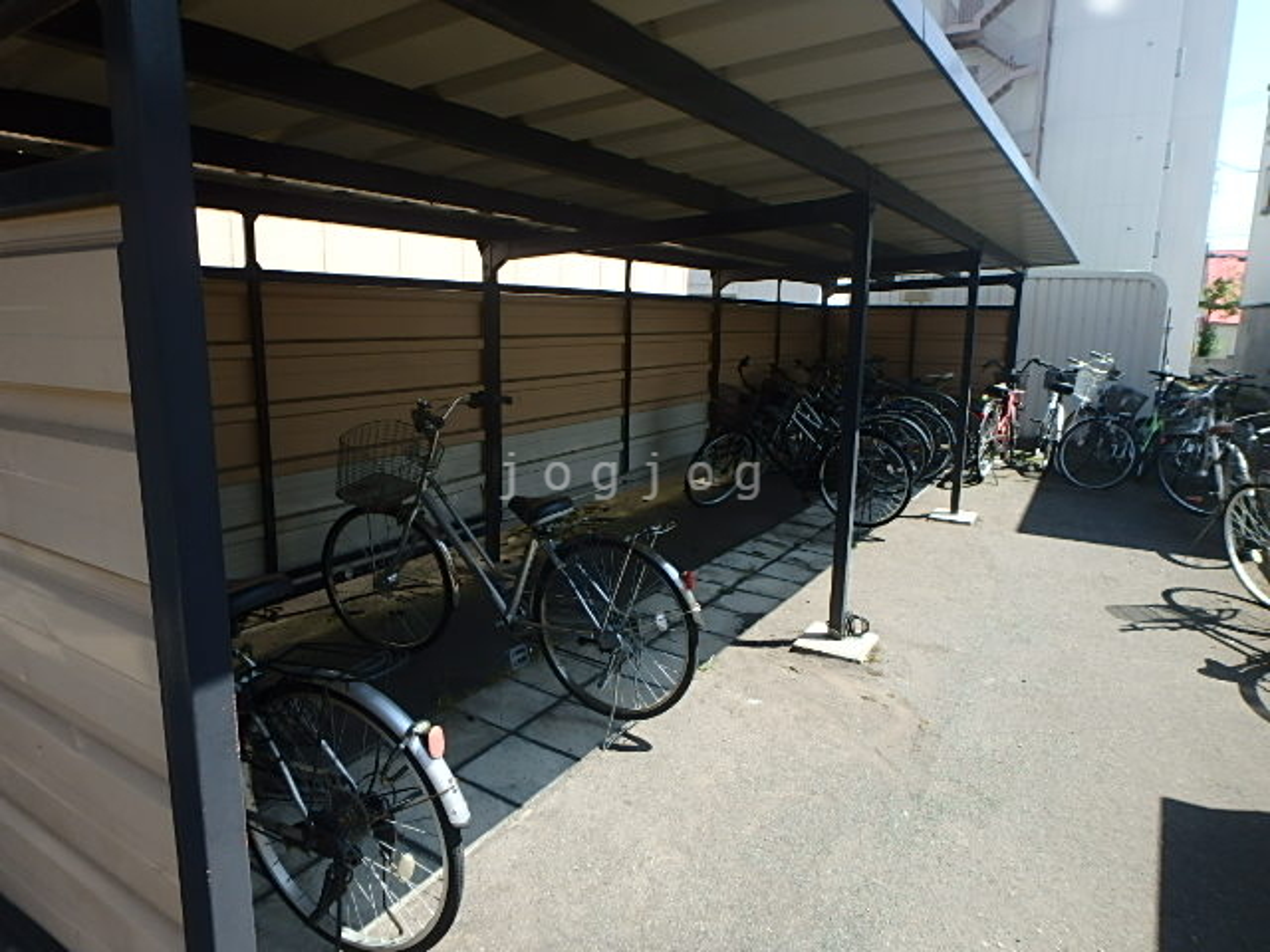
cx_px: 635
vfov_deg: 63.4
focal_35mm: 21
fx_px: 770
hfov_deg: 79.0
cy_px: 476
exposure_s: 1/400
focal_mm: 3.7
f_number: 3.5
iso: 125
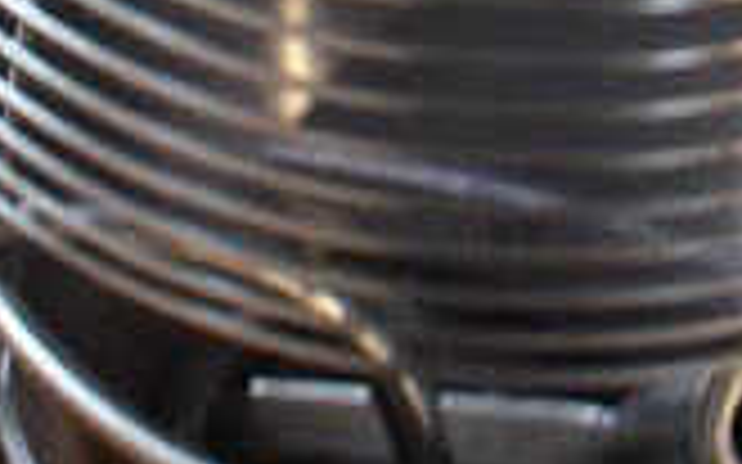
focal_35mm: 152
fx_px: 3073
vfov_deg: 8.0
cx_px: 643
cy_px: -601
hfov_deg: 13.7
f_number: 3.5
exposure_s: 1/125
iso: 1250
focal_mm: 18
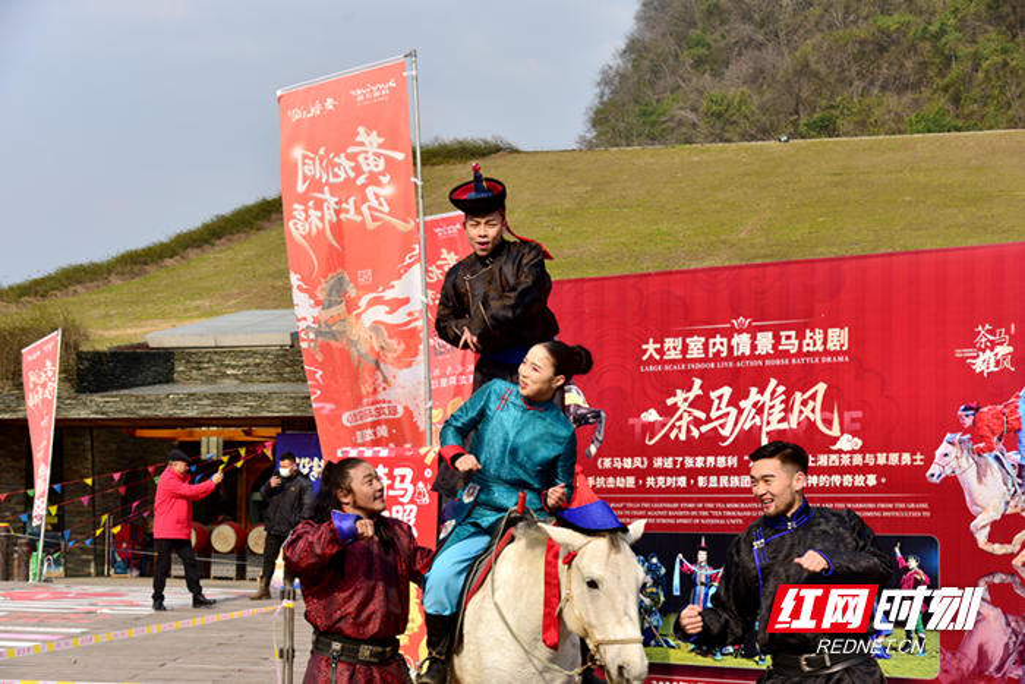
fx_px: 1652
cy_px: 342
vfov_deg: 23.4
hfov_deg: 34.5
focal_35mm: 58
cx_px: 512
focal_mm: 58
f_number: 5.6
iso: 100
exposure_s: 1/400
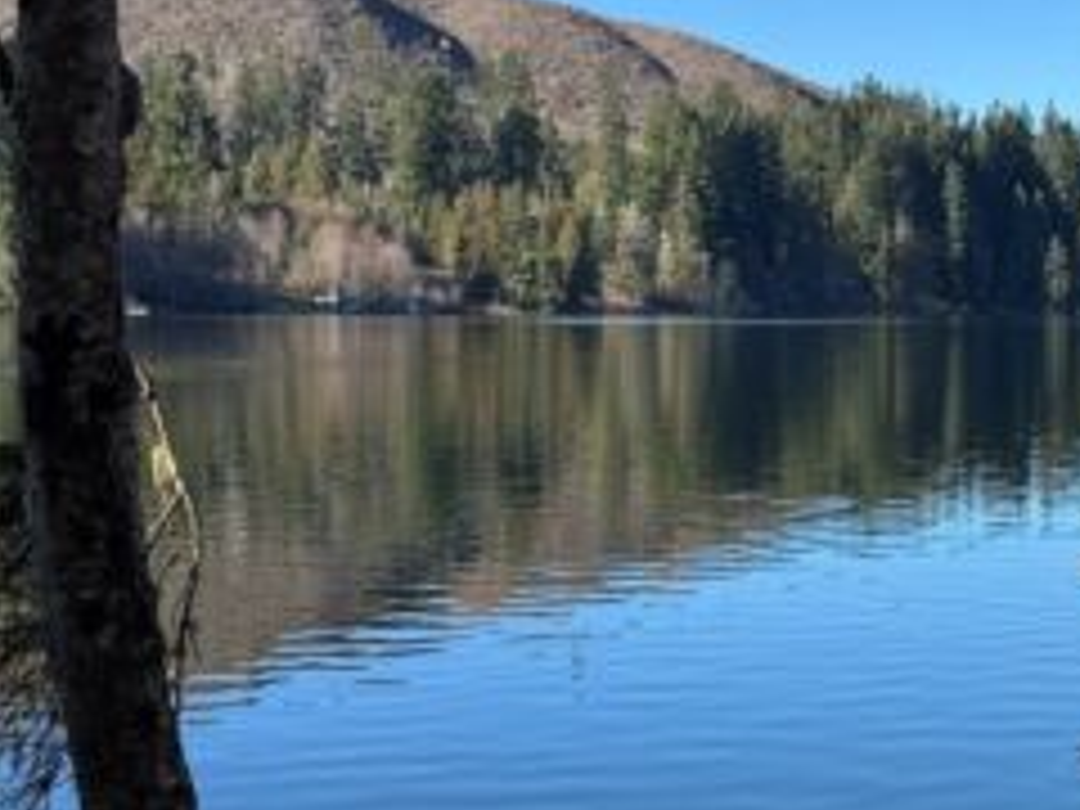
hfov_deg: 24.0
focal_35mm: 80
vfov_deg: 18.4
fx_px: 2496
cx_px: 896
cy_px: 450
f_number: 1.78
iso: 64
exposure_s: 1/1984
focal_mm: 6.76
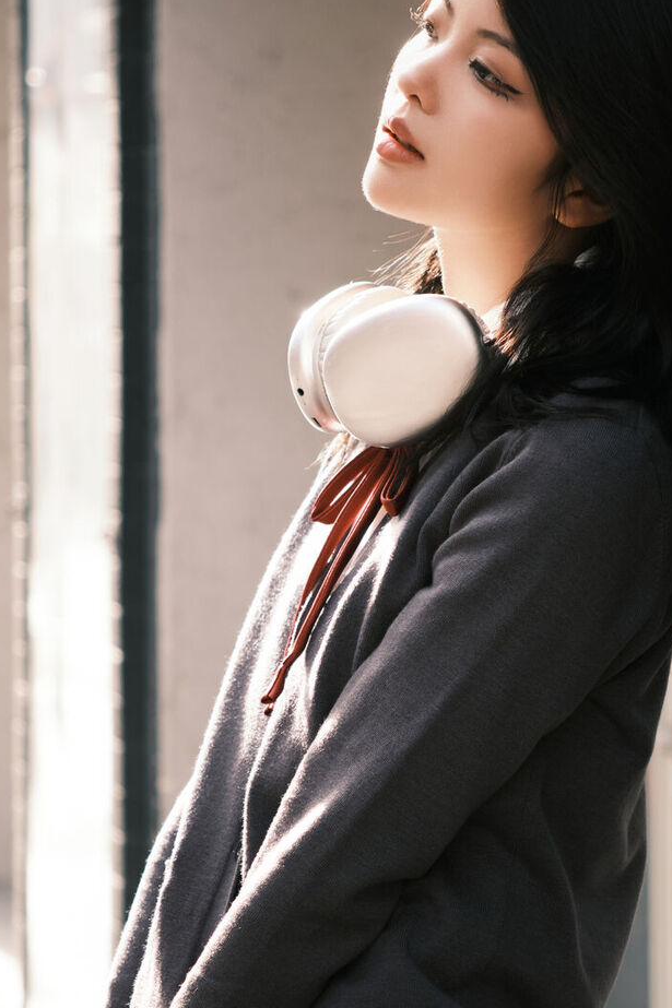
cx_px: 474
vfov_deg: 16.0
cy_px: 558
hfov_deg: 10.7
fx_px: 3585
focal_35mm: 128
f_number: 2.8
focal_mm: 50
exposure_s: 1/200
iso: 200
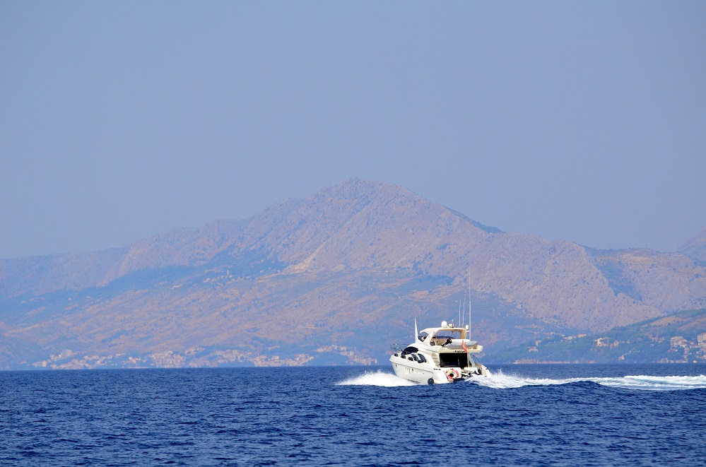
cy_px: 234
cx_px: 353
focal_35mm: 270
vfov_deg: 5.1
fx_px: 5282
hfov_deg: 7.6
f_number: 5.6
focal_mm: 180
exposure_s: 1/2500
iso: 400
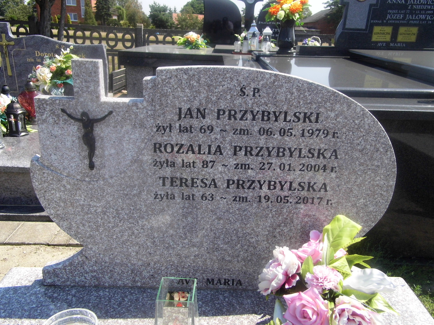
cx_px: 217
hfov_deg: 61.7
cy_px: 162
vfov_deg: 48.2
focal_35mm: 29
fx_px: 364
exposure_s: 1/800
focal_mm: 5.2
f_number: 3.2
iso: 100
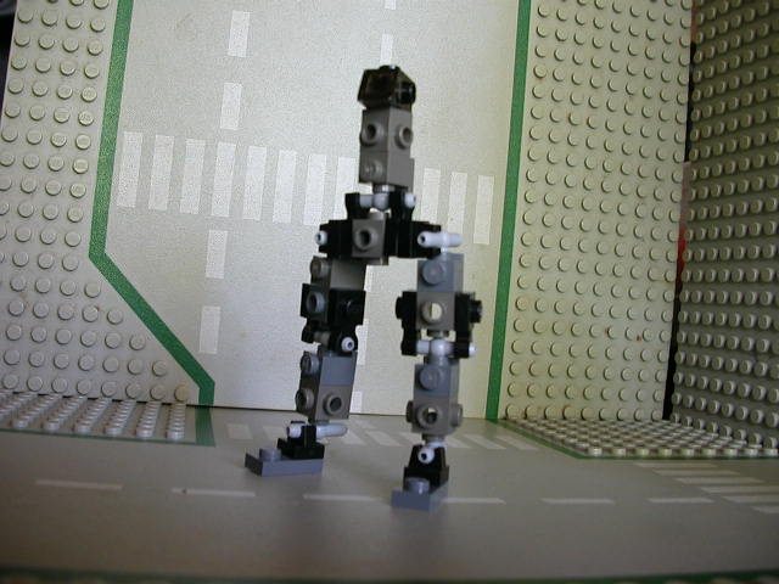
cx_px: 390
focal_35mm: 37
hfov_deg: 50.1
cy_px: 292
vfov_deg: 38.7
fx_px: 833
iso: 100
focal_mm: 5.6
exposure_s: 1/9.6
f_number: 2.7
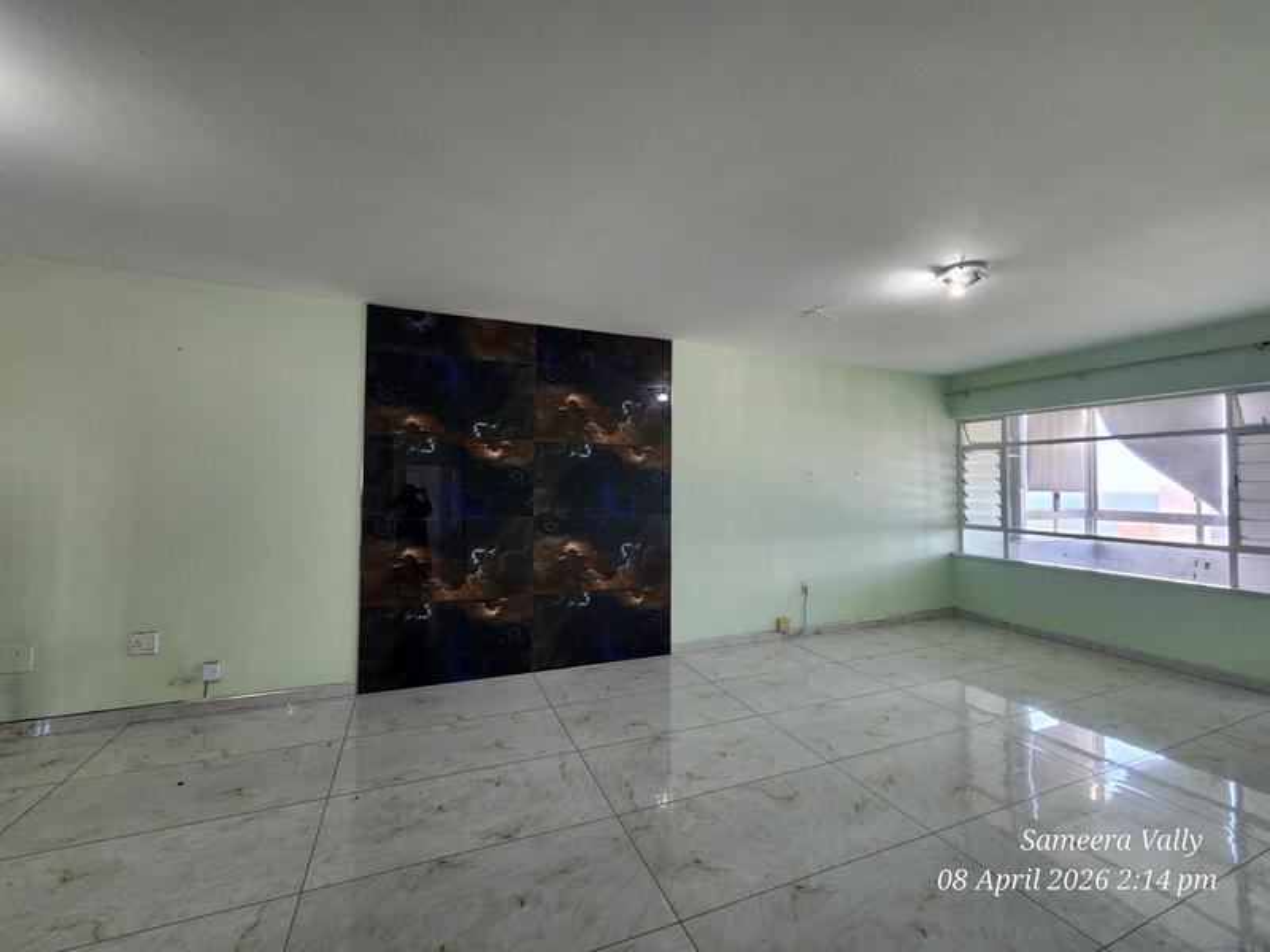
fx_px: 477
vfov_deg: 89.9
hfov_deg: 106.2
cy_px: 476
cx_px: 635
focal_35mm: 13
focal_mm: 2.2
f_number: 2.2
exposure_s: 1/50
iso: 160
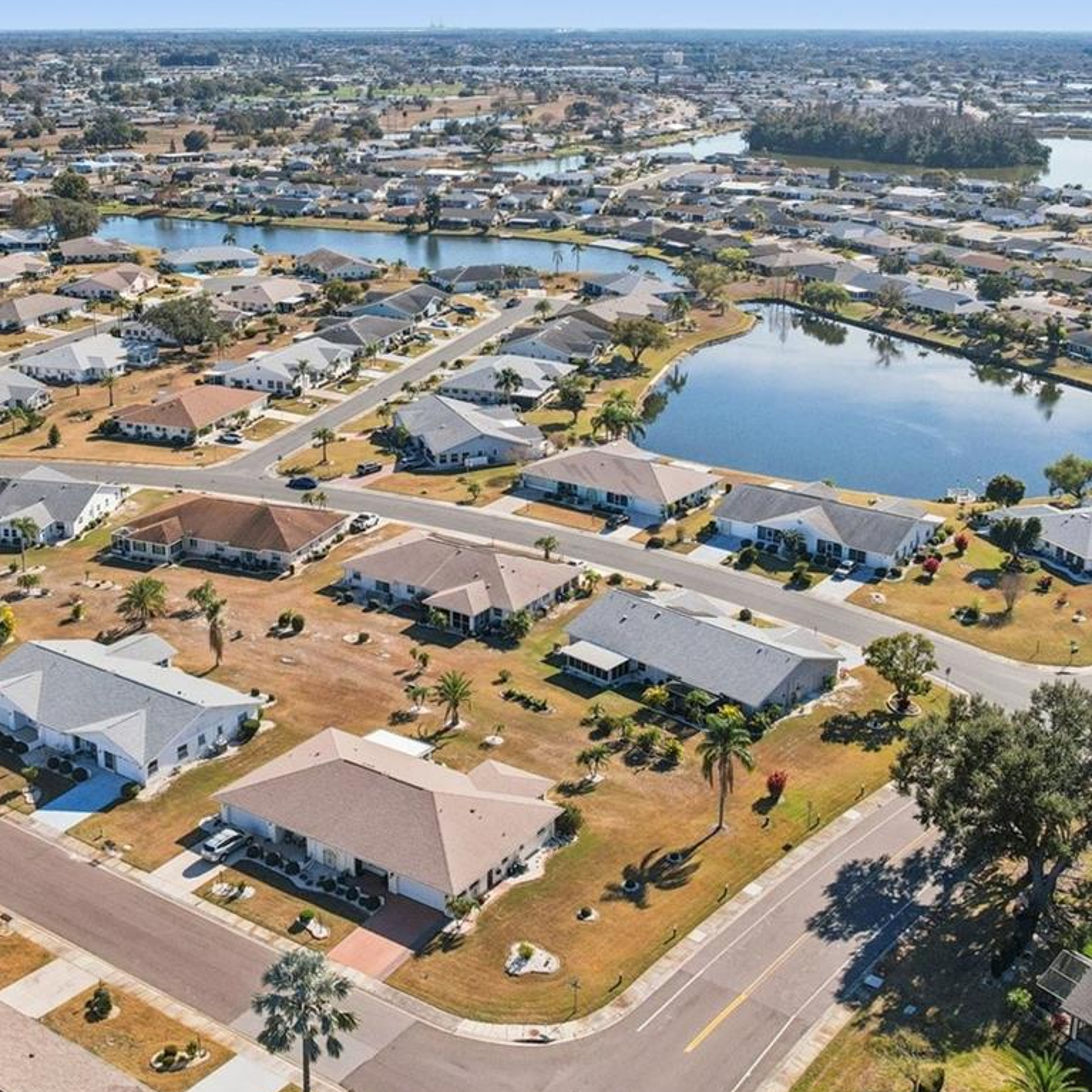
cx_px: 456
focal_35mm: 39
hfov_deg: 42.7
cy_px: 387
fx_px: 1392
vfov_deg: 42.4
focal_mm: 8.4
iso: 160
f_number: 2.8
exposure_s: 1/3200
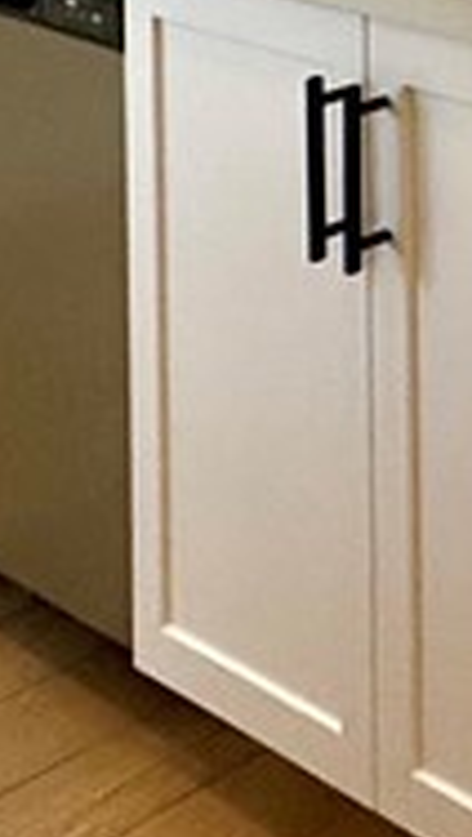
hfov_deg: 9.4
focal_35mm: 83
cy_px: -565
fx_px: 1843
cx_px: 1621
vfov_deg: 20.2
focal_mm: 2.22
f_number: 2.2
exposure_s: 1/129
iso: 40
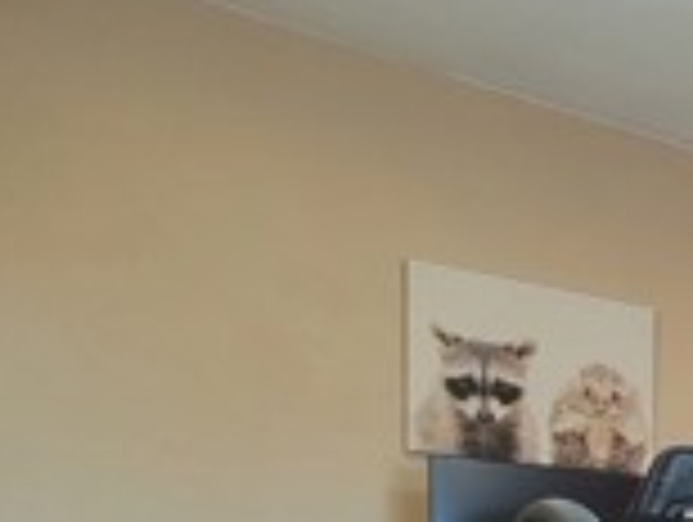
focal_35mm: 54
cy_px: 684
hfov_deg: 20.1
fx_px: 1083
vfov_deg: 23.8
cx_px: 1346
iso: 320
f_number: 2.2
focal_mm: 2.2
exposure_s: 1/60
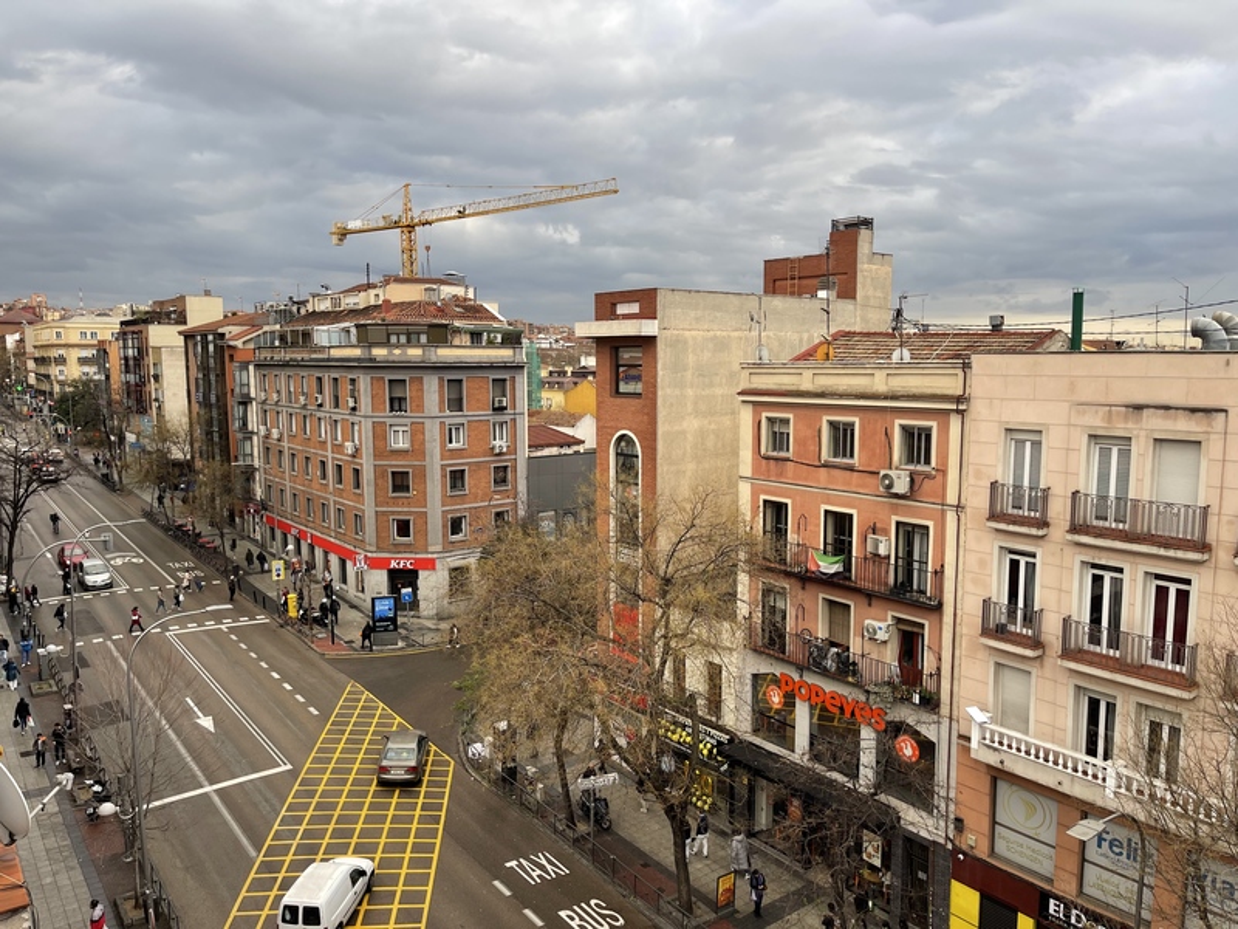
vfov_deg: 54.9
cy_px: 464
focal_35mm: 25
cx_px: 619
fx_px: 894
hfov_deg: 69.4
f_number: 1.6
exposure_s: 1/438
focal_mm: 5.1
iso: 32
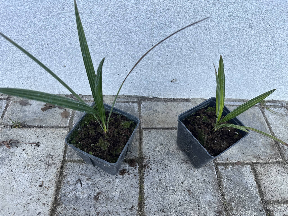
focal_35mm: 24
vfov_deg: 56.8
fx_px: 200
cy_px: 108
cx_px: 144
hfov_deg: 71.6
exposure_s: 1/185
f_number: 1.78
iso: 64
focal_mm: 6.86
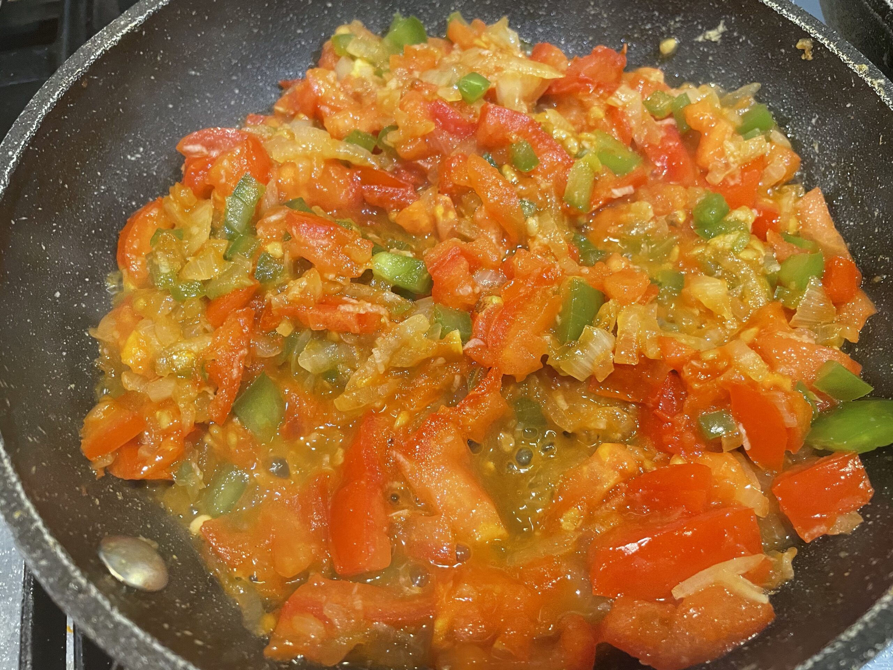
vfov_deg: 53.1
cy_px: 335
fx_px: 671
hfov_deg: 67.3
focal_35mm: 26
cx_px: 446
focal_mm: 4.2
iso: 320
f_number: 1.6
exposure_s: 1/50
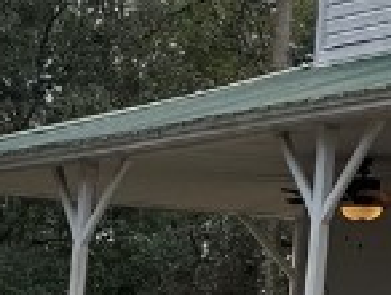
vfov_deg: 8.9
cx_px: 1050
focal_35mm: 168
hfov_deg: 9.8
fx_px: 1901
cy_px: 161
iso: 100
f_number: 1.78
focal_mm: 6.76
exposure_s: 1/2907
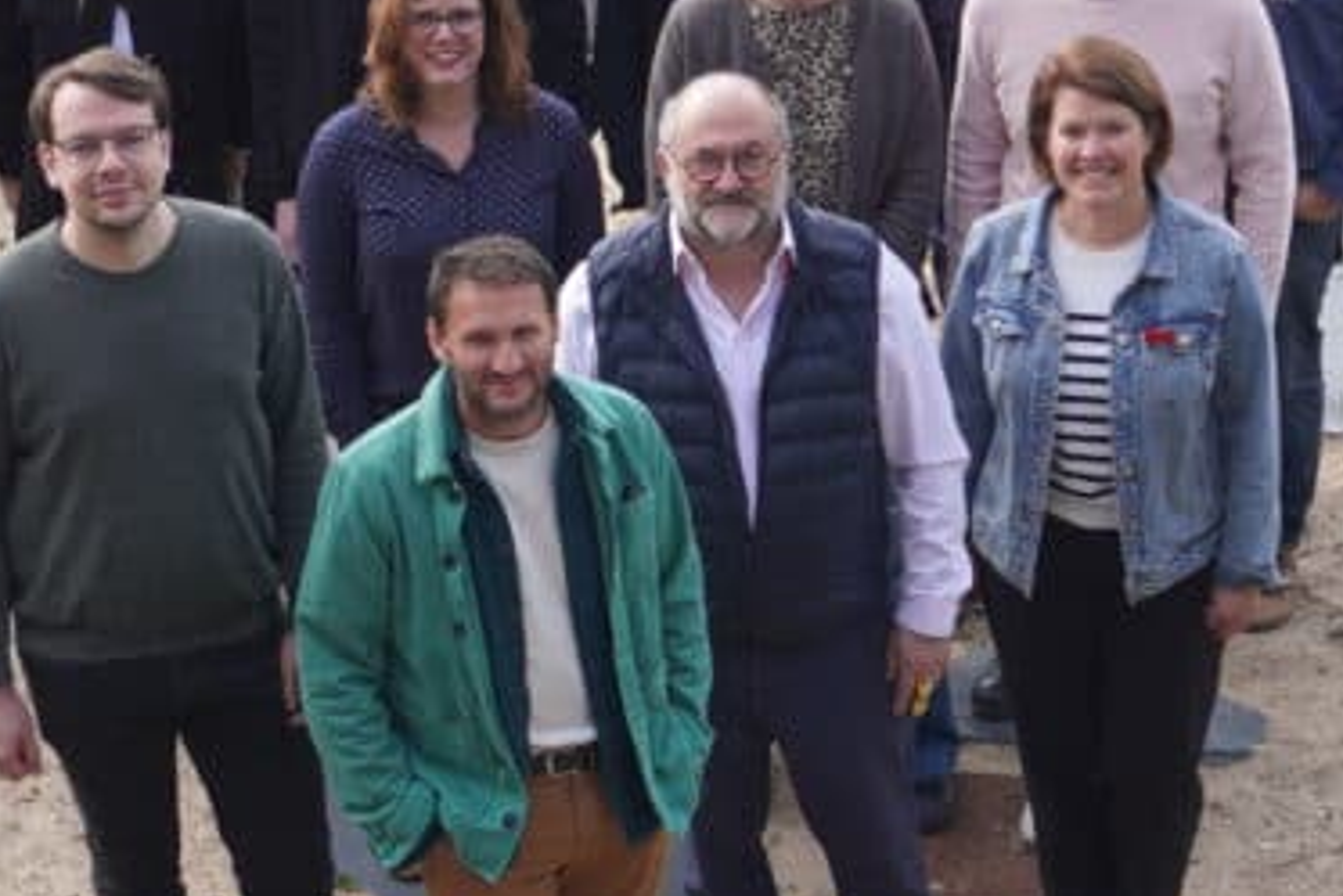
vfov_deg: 9.8
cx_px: 482
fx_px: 5225
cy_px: 218
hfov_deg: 14.6
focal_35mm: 140
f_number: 5
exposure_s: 1/160
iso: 100
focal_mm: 34
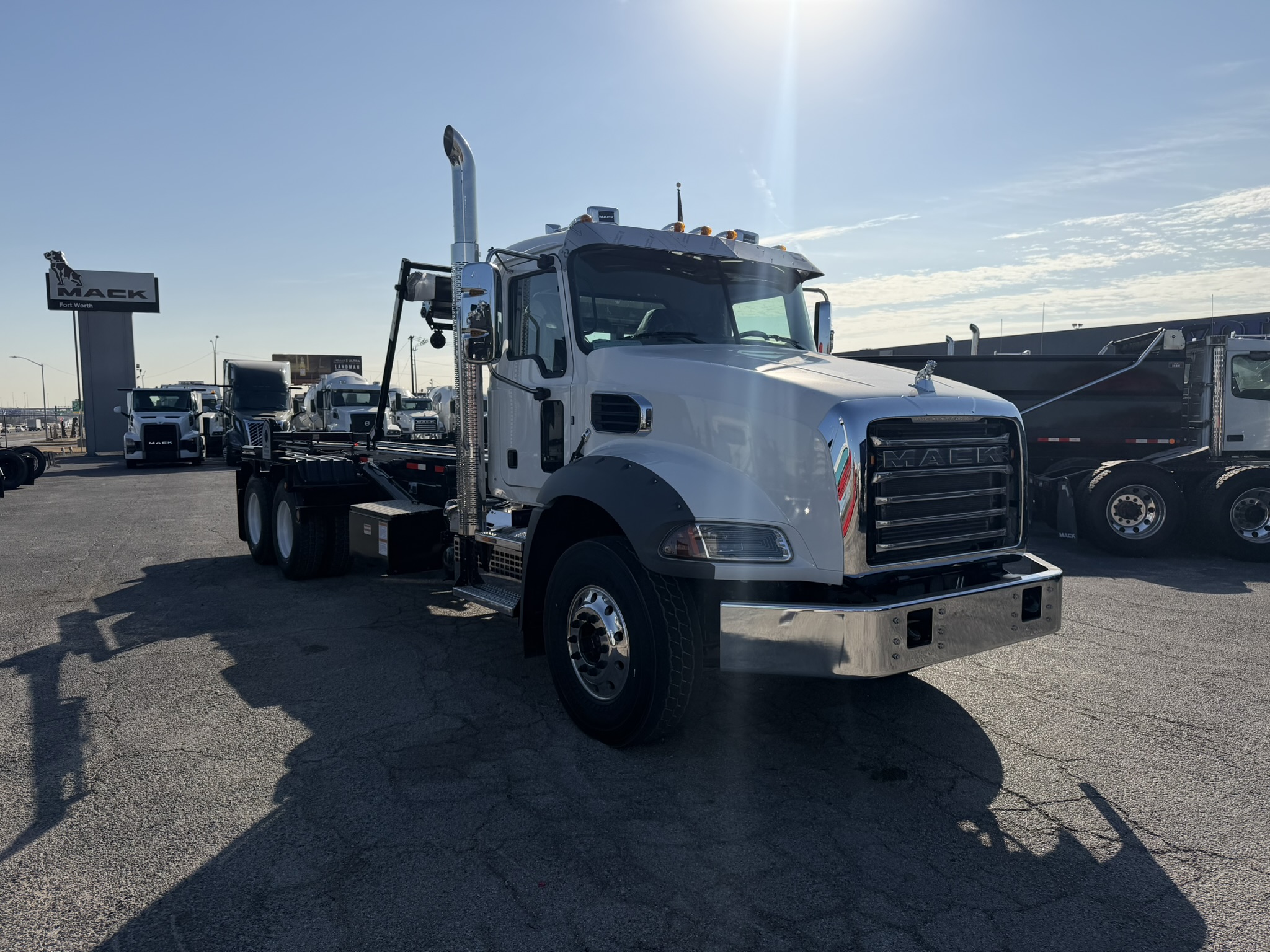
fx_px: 881
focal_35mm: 24
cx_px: 635
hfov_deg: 71.6
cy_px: 476
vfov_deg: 56.8
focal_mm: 6.76
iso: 80
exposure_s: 1/11905
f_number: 1.78
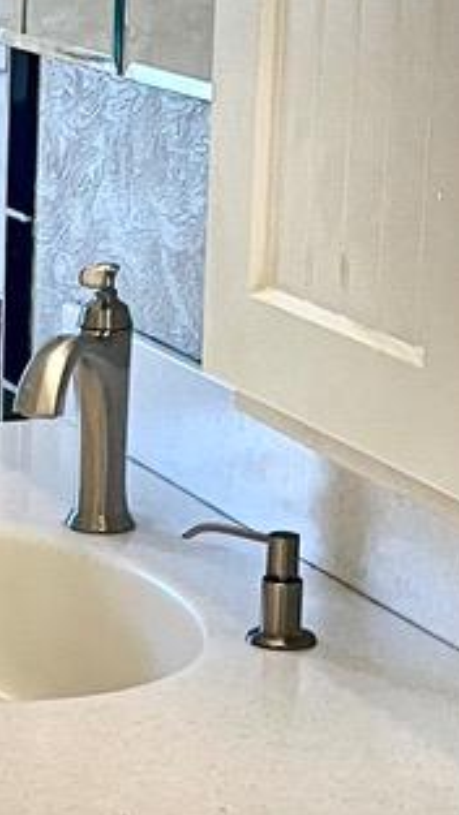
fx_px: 3008
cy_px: 430
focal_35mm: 139
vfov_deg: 15.5
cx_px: -339
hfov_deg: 8.4
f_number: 1.6
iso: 100
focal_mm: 5.1
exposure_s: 1/60
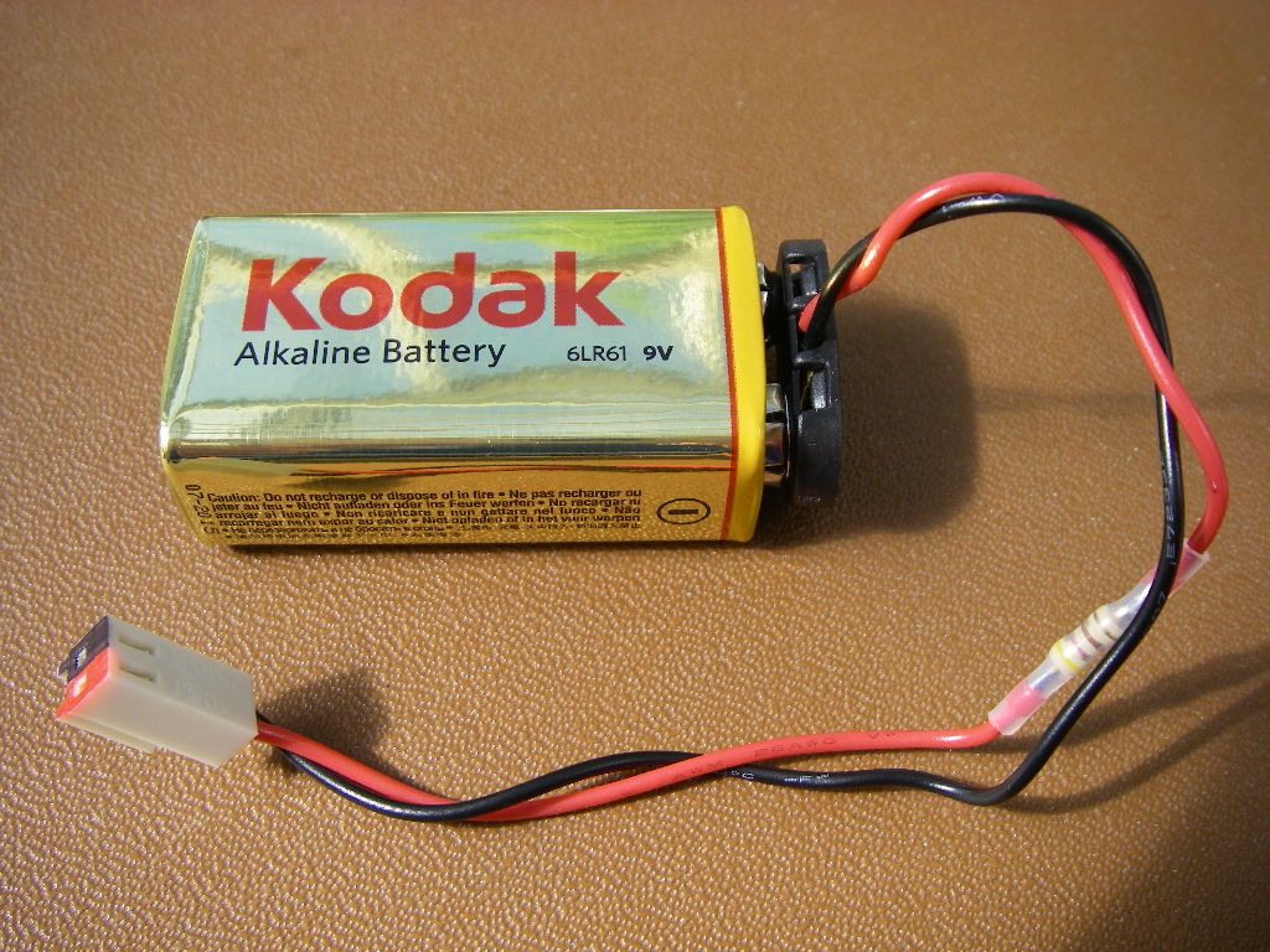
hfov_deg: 49.0
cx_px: 635
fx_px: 1394
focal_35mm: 38
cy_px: 476
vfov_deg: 37.7
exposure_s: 1/200
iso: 64
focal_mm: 6.3
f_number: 3.3
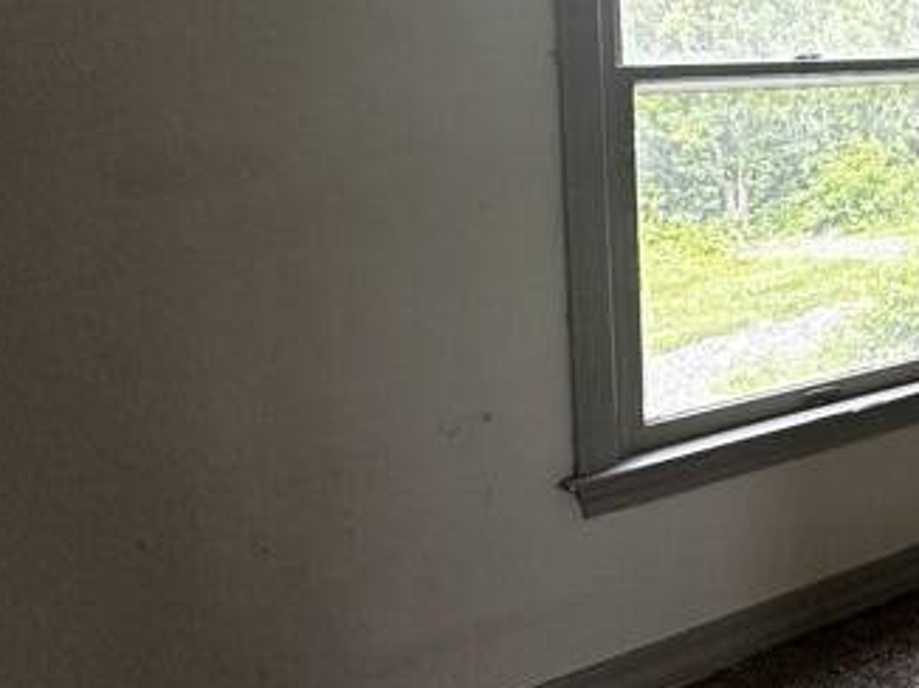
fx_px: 1167
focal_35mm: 44
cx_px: 1336
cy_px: 65
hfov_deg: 29.2
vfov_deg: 31.3
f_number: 2.2
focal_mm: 2.22
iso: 160
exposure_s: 1/99
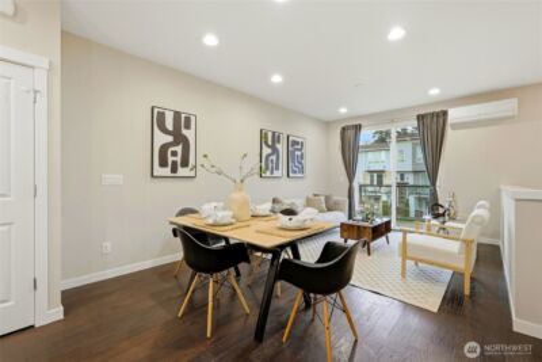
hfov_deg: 96.7
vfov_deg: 73.8
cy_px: 181
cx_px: 271
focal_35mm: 16
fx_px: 241
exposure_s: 1/200
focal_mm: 16
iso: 400
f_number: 9
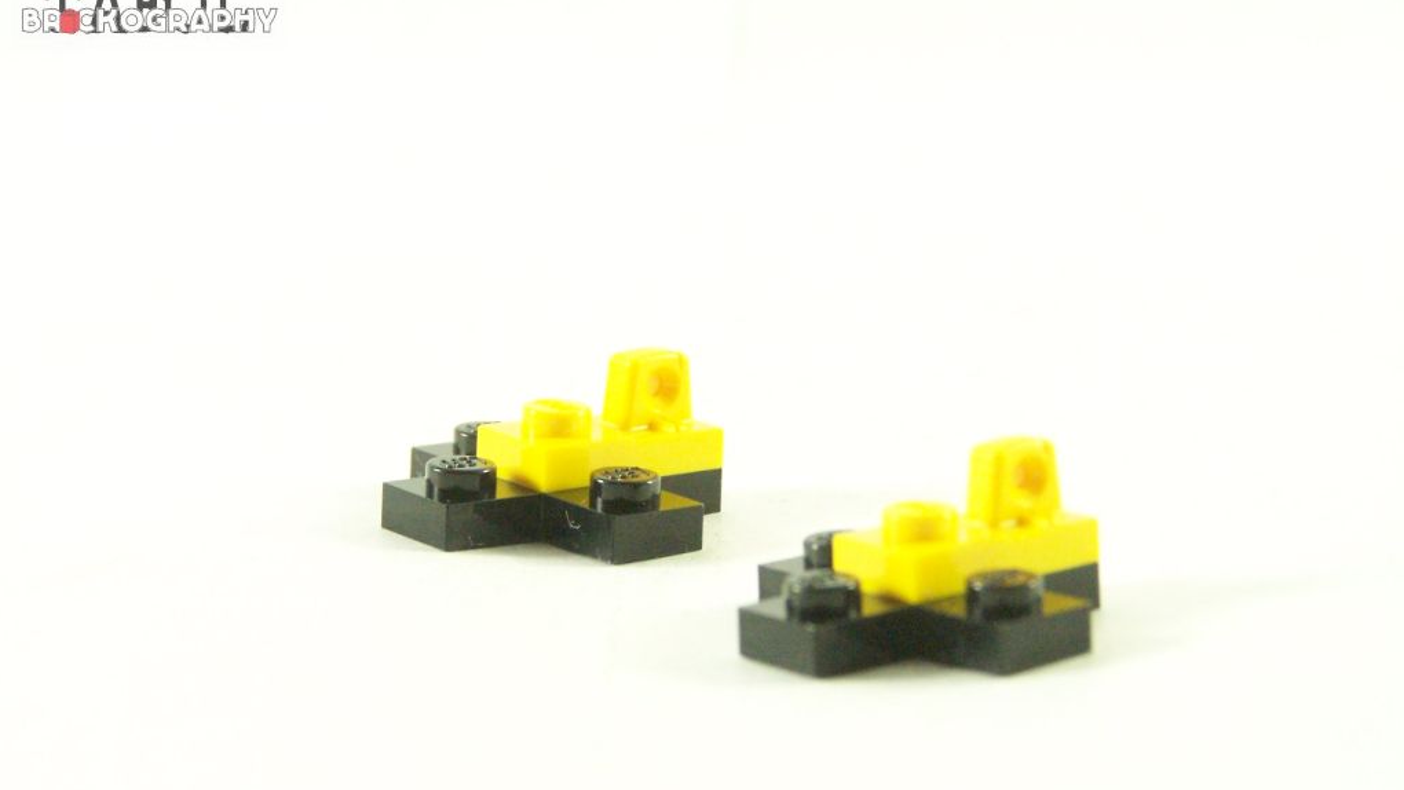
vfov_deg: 9.5
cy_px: 476
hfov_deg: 16.8
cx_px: 702
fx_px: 4766
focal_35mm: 128
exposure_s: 1/60
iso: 400
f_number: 3.6
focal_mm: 19.4
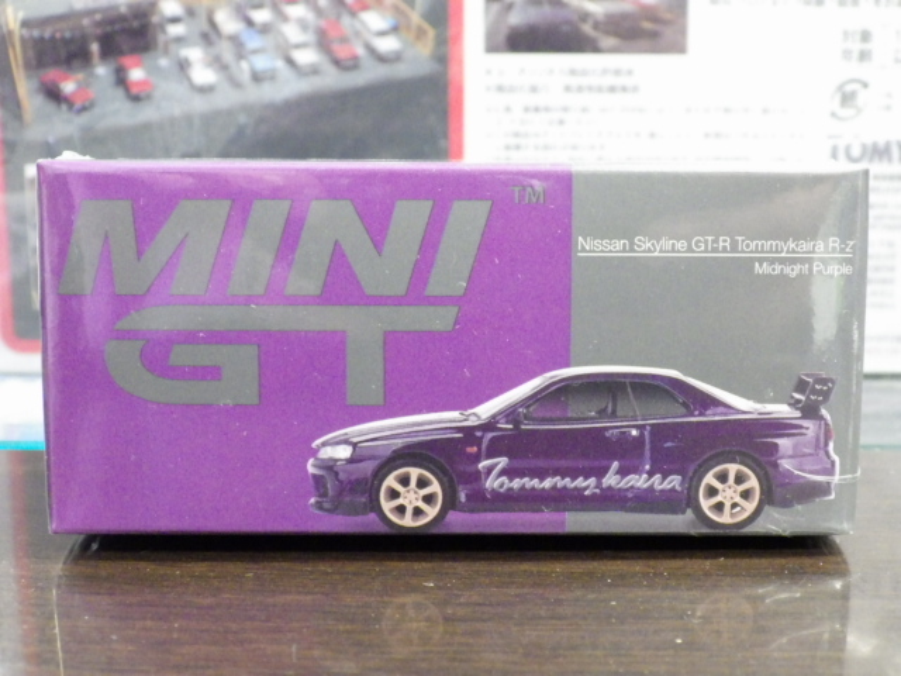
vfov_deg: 29.1
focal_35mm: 50
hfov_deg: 38.2
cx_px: 450
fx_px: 1301
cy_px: 338
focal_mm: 9
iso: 1600
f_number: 3.8
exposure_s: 1/20
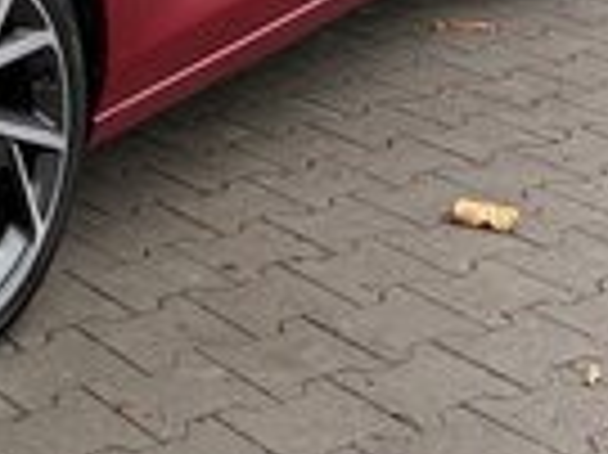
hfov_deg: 19.1
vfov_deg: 14.2
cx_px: -221
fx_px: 1650
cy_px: -310
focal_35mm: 94
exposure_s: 1/320
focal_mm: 5.96
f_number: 1.6
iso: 40
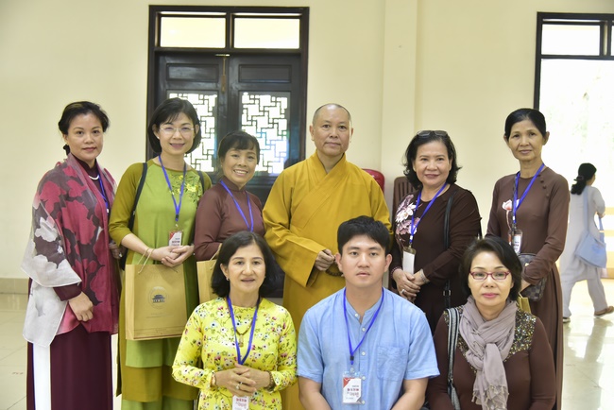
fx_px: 785
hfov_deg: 42.7
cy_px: 205
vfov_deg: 29.3
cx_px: 307
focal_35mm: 46
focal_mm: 46
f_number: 4
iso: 2000
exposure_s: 1/60
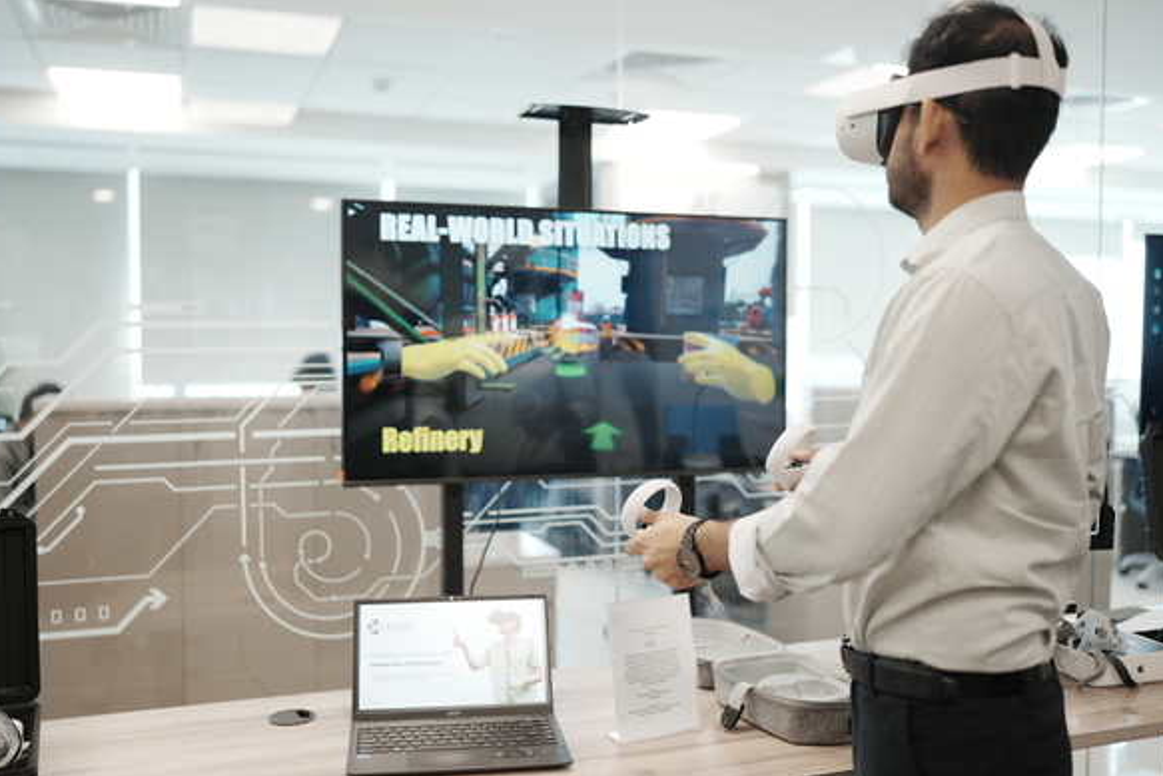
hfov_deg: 53.1
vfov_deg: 36.9
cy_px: 395
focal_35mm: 36
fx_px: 1163
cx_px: 573
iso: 160
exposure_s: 1/125
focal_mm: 35
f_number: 1.6
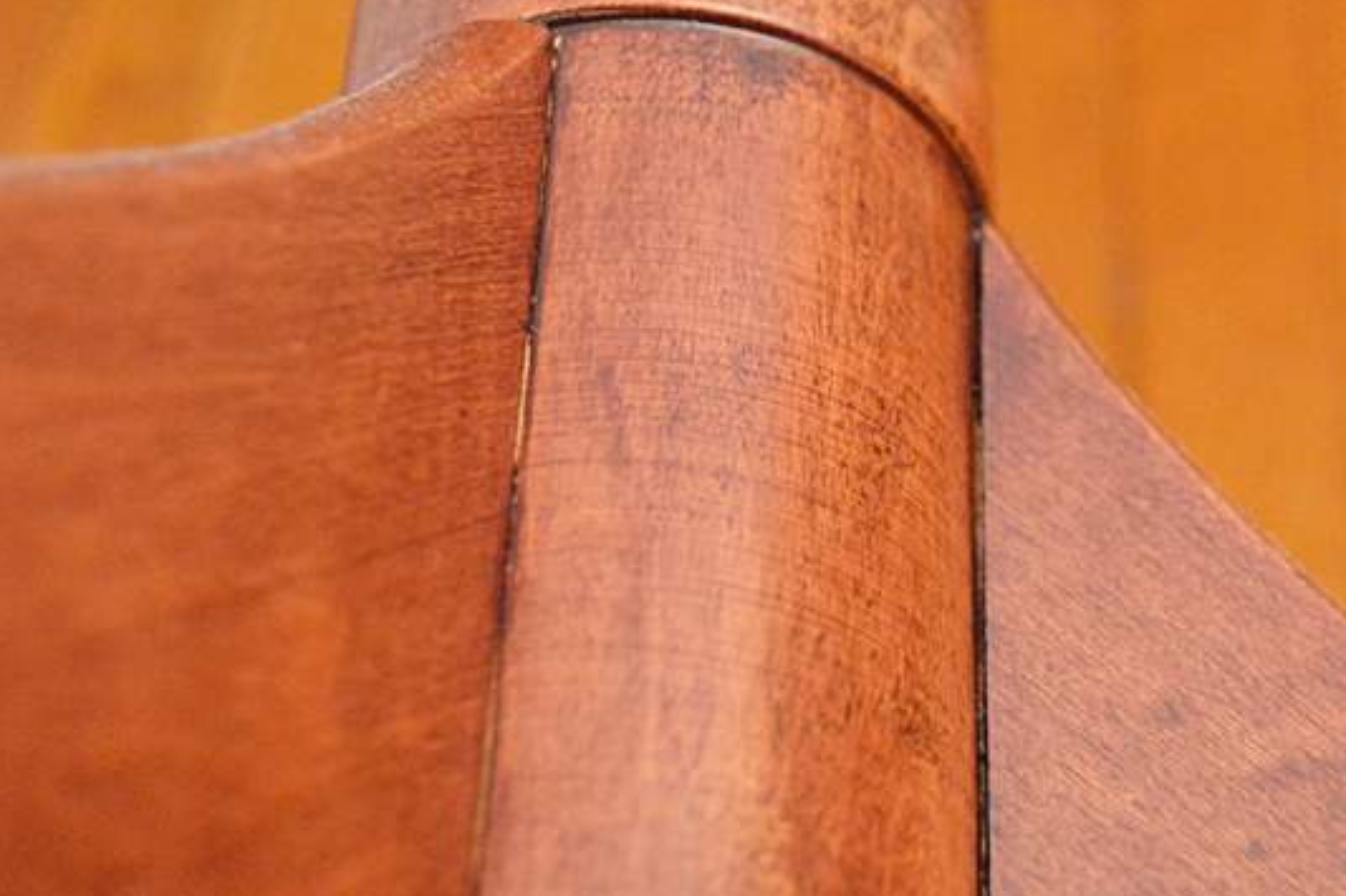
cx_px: 851
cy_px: 418
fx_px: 3364
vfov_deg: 15.2
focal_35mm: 90
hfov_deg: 22.6
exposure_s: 1/20
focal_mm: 32
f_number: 4.5
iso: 3200
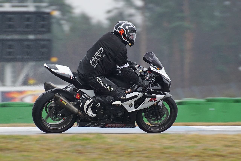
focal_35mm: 450
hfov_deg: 4.6
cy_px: 80
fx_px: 3012
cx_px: 120
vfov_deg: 3.1
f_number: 6.3
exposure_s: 1/250
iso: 200
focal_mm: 300
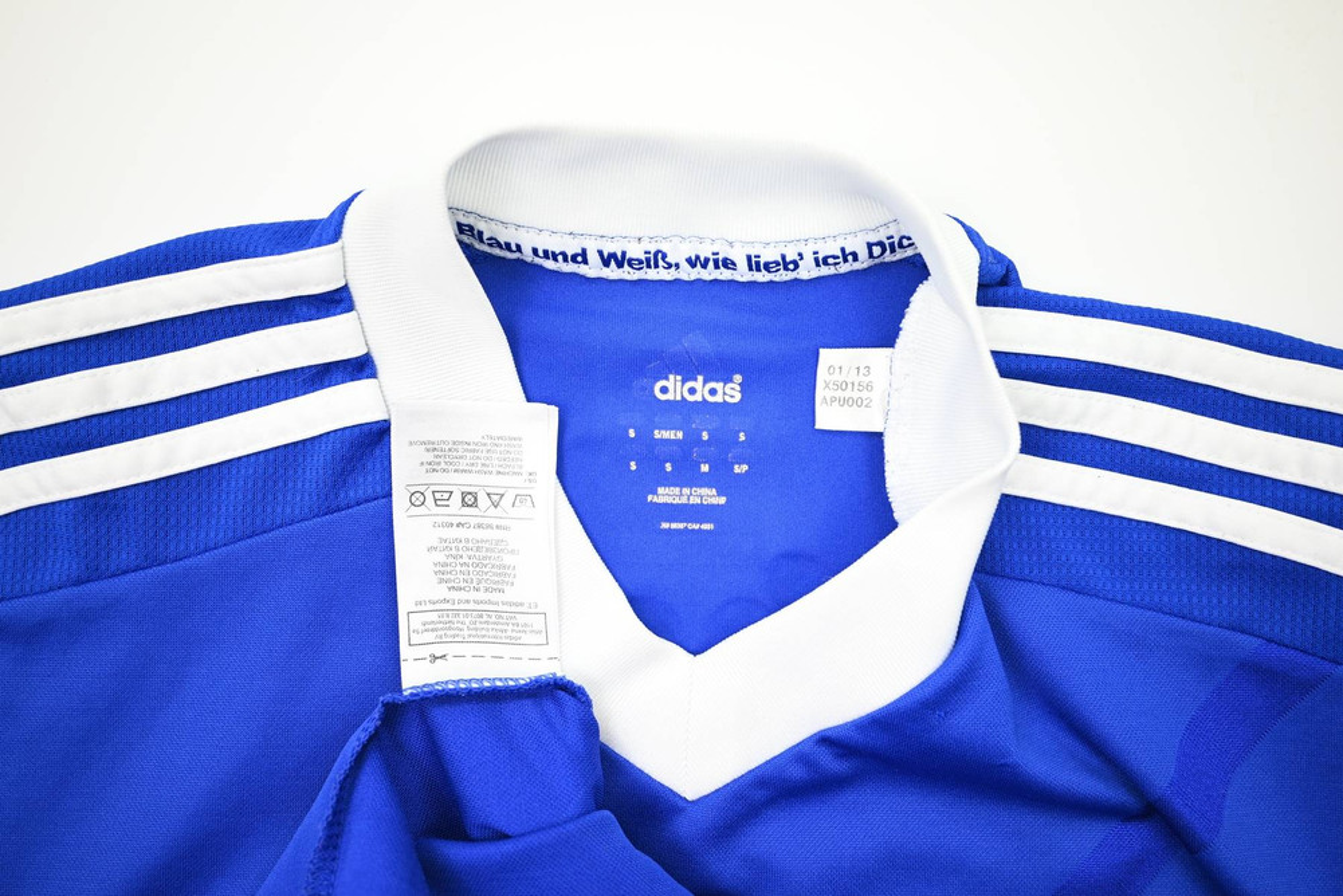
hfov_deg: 57.9
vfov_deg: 40.6
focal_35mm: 32
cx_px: 672
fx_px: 1213
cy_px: 448
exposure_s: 1/180
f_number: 4.8
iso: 400
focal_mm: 32.5
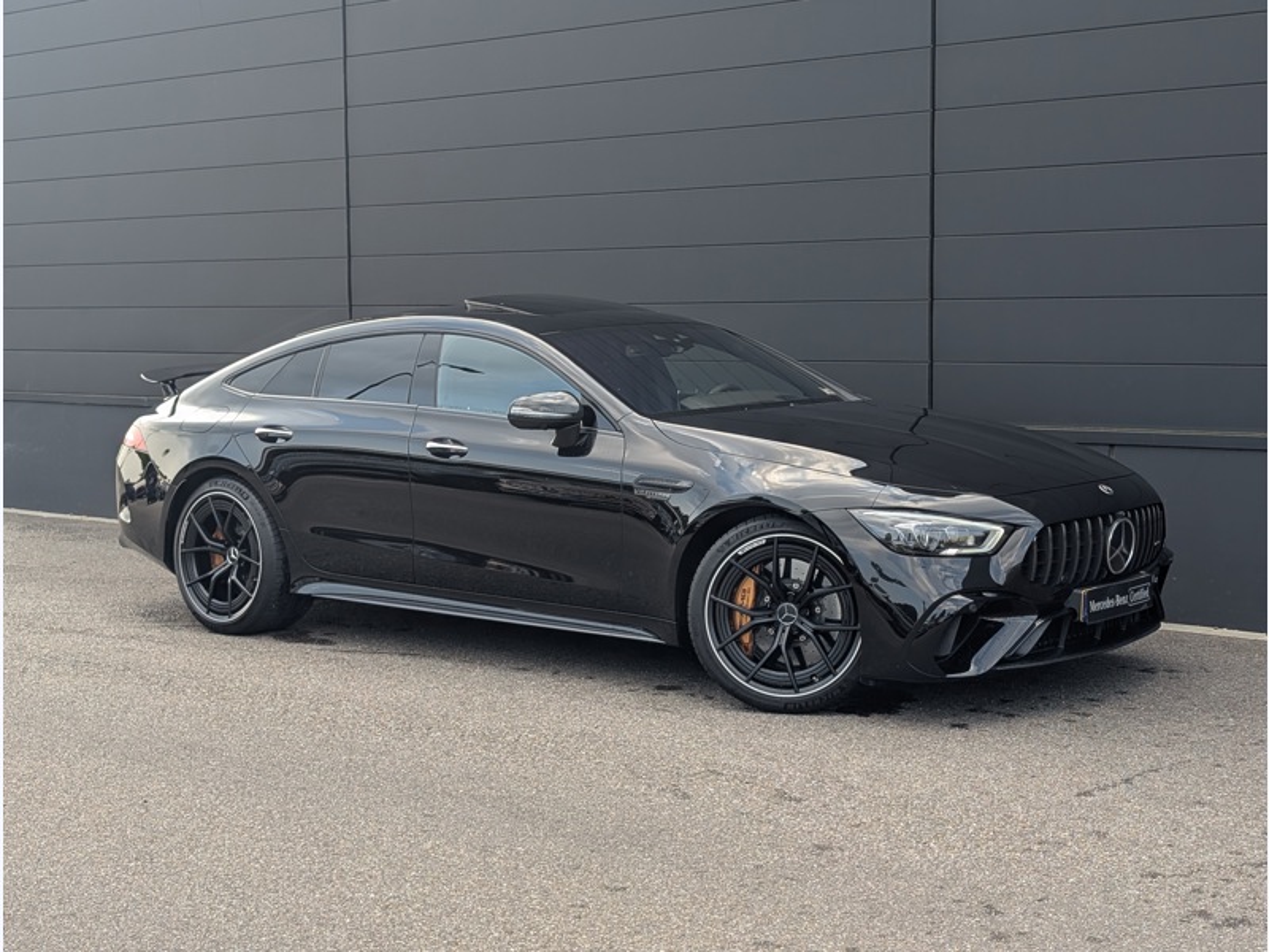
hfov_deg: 38.9
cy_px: 476
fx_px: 1796
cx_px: 634
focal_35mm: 49
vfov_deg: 29.7
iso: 19
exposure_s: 1/220
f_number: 1.68
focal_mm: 6.9
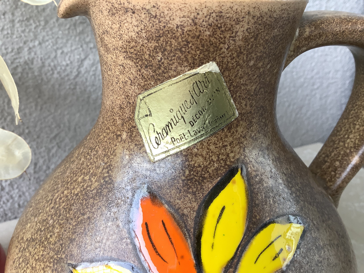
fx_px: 326
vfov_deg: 45.4
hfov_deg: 58.4
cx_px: 182
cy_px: 136
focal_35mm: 31
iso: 64
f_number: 2.4
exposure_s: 1/60
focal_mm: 3.3
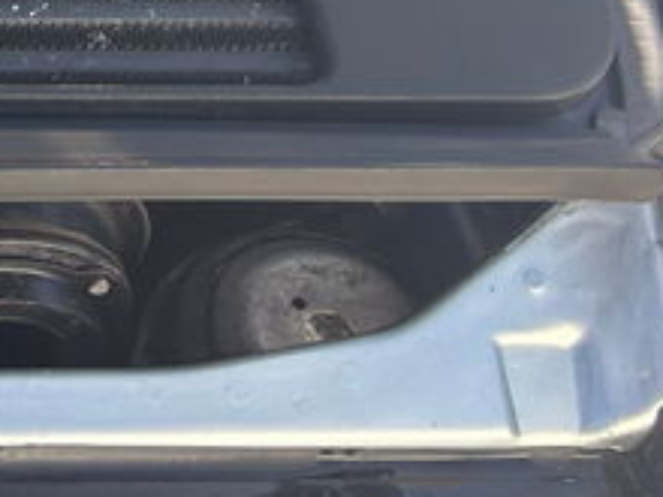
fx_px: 2318
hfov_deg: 13.5
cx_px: -744
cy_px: -407
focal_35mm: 121
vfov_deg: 11.4
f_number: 1.5
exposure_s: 1/330
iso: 50
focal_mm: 5.7
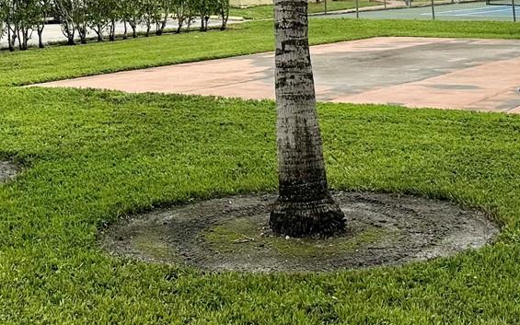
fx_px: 1020
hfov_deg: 28.5
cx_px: 191
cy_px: -222
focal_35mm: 72
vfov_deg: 15.9
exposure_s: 1/7576
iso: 80
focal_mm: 6.86
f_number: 1.78
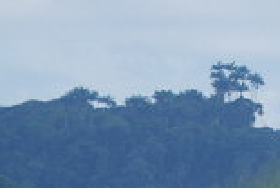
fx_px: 21087
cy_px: -58
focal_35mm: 2706
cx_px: 352
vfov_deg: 0.5
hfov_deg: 0.8
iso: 100
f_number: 5.6
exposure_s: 1/400
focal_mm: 400
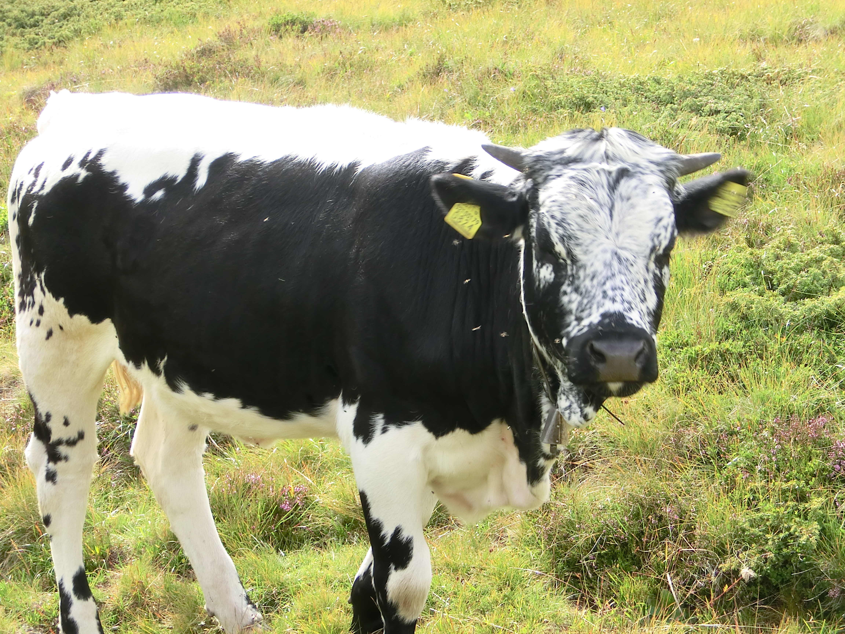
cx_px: 422
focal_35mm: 111
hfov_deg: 17.7
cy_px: 317
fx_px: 2710
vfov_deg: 13.3
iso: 80
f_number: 5.5
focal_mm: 19.64
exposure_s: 1/125
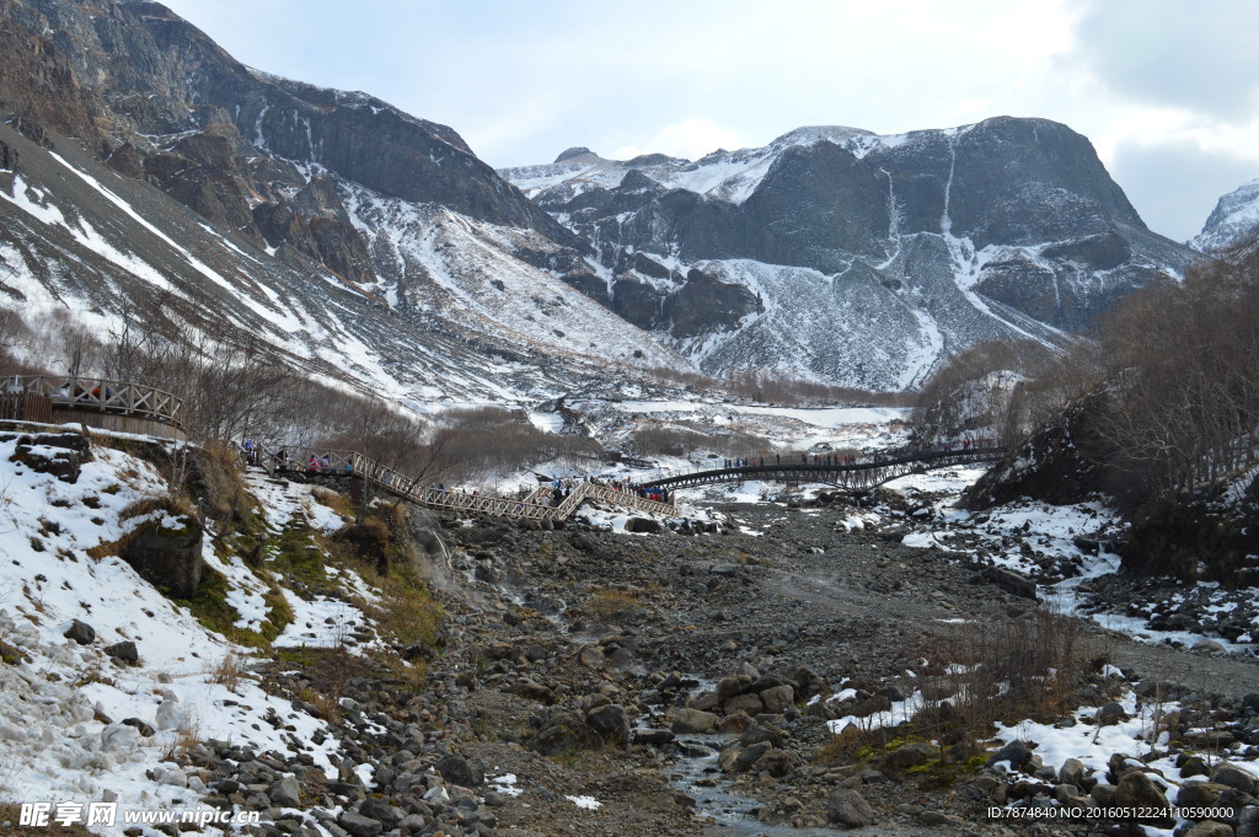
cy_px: 418
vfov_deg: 38.3
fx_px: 1206
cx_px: 630
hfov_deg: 55.1
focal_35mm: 34
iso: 100
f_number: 8
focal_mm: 23
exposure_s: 1/250
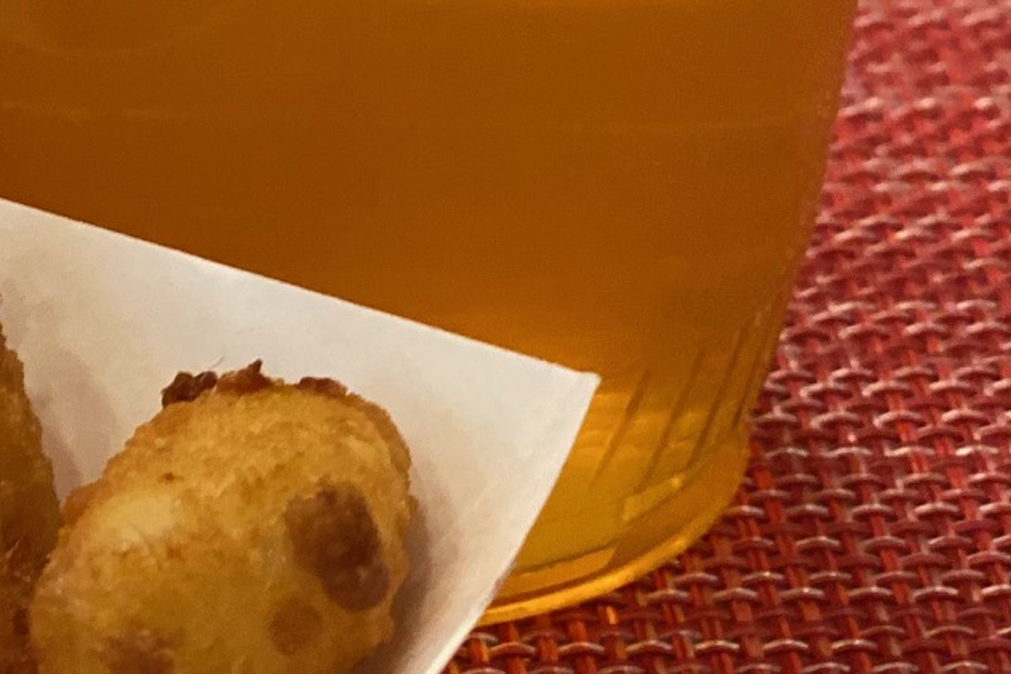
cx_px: -366
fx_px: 4858
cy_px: 160
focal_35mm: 173
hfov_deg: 11.5
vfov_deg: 7.9
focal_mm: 6
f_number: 2
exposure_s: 1/40
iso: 125
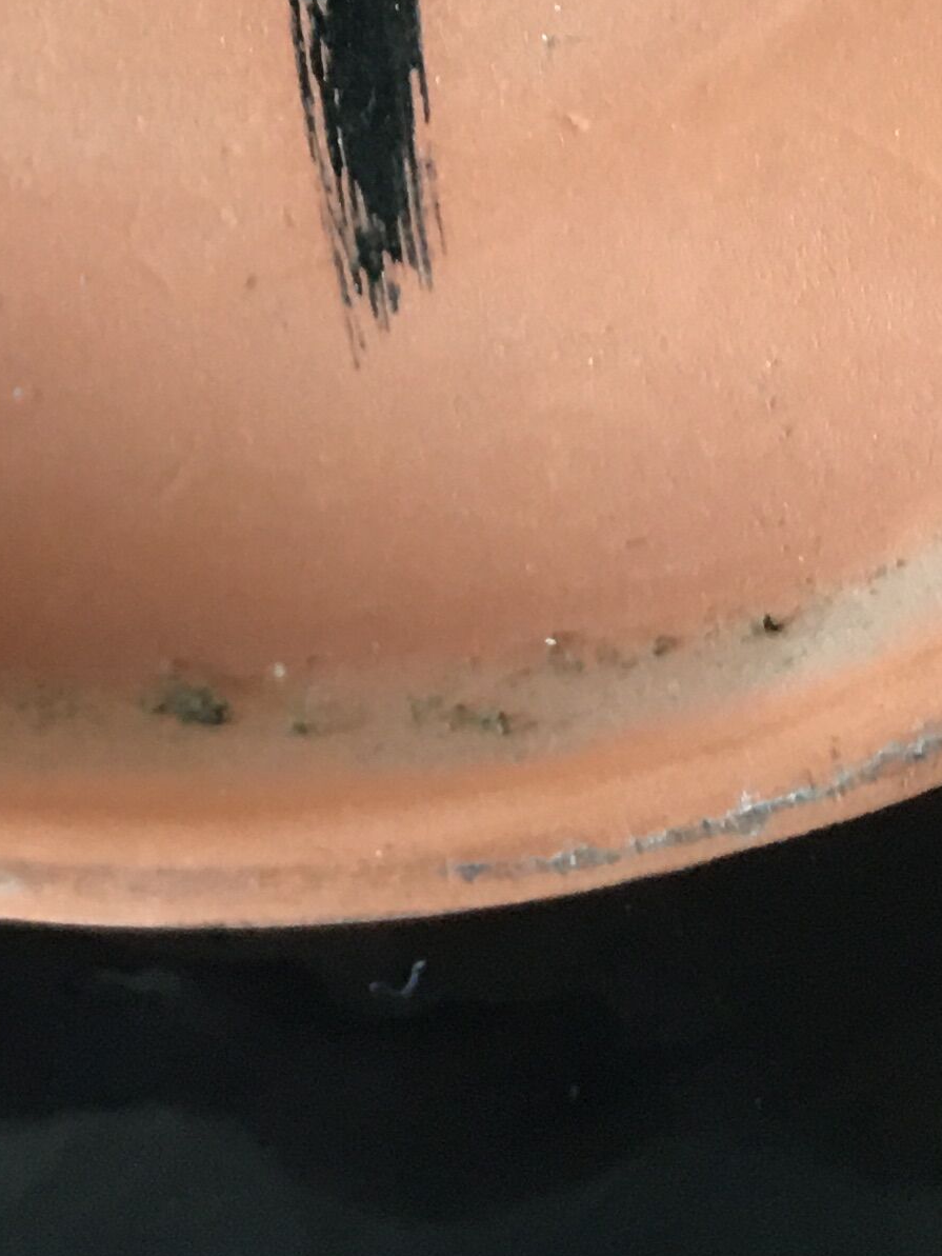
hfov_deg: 14.9
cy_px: -500
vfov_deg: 18.3
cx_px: 100
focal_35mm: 98
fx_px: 3555
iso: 80
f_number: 2.2
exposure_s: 1/17
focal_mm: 4.15
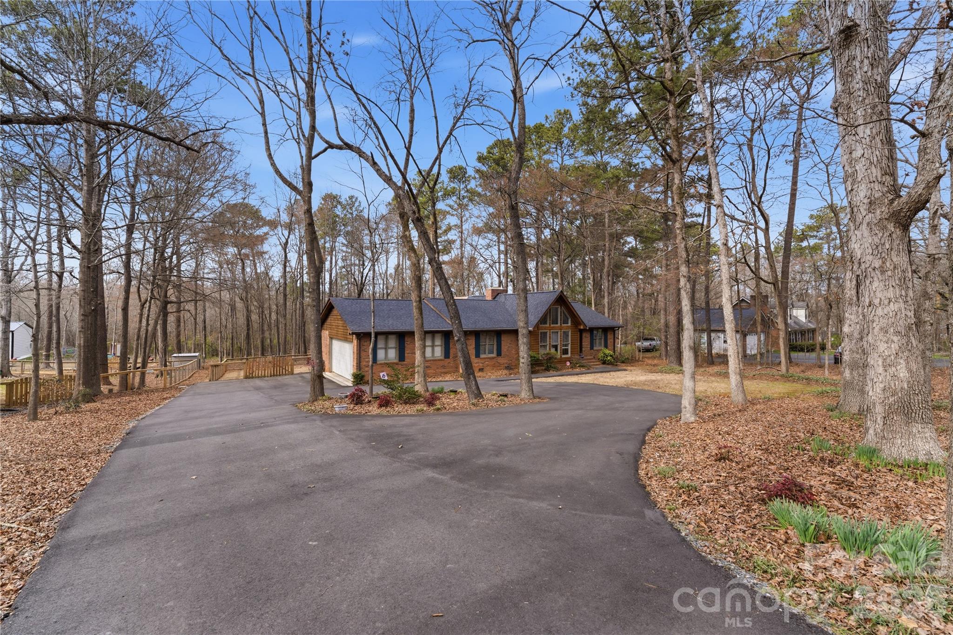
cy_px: 318
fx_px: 371
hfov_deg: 104.3
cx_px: 476
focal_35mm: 14
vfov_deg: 81.2
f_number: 11
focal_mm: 14
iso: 400
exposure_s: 1/800
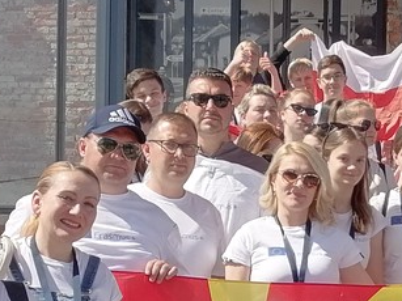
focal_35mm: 122
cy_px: 300
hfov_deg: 16.0
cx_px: 337
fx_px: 1416
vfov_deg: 12.0
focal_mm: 3.96
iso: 50
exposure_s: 1/459
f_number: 1.8
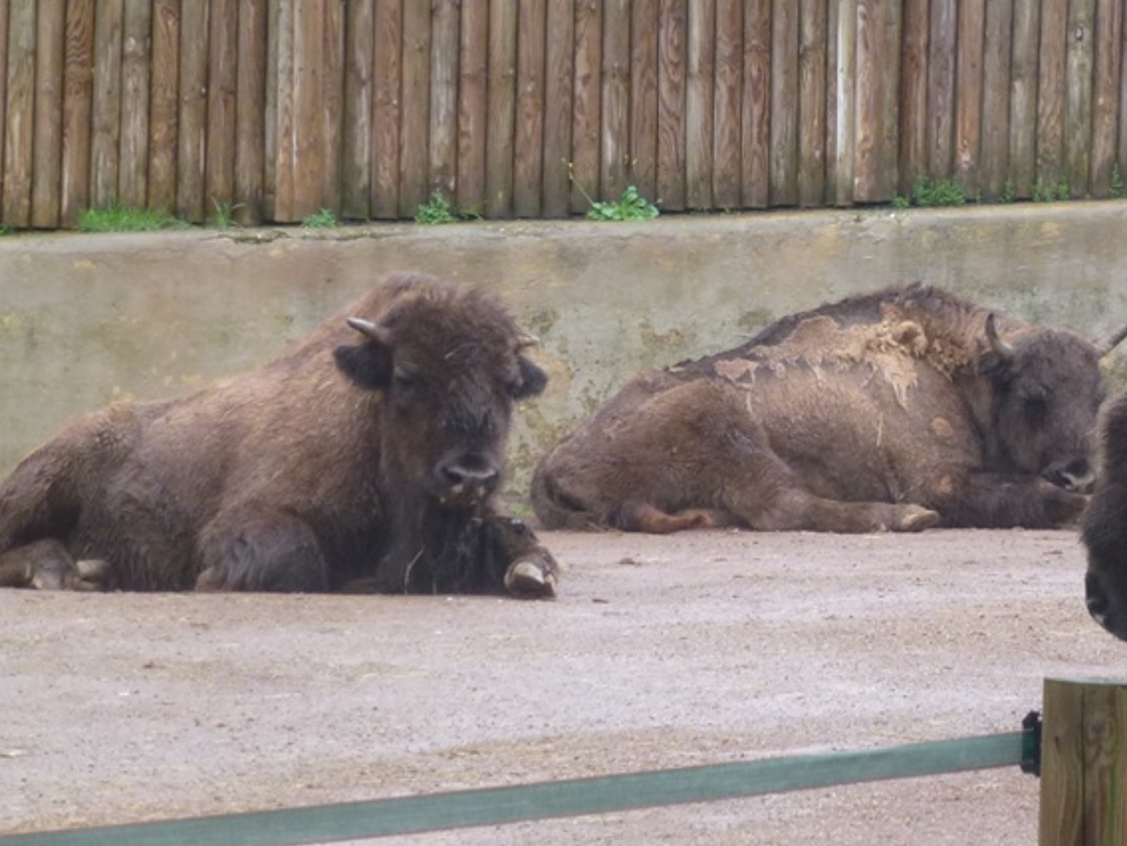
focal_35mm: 218
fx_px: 7097
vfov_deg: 6.8
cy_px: 346
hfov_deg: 9.1
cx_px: 966
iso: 200
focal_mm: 21.7
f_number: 5.1
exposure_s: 1/80
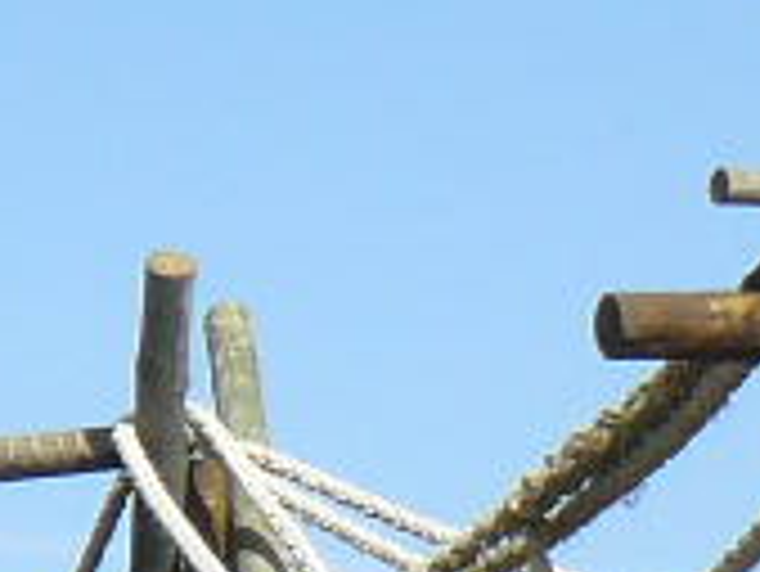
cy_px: 640
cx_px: -1273
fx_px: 5976
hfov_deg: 6.8
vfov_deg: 5.5
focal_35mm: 272
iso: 100
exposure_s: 1/320
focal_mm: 6
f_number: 5.6
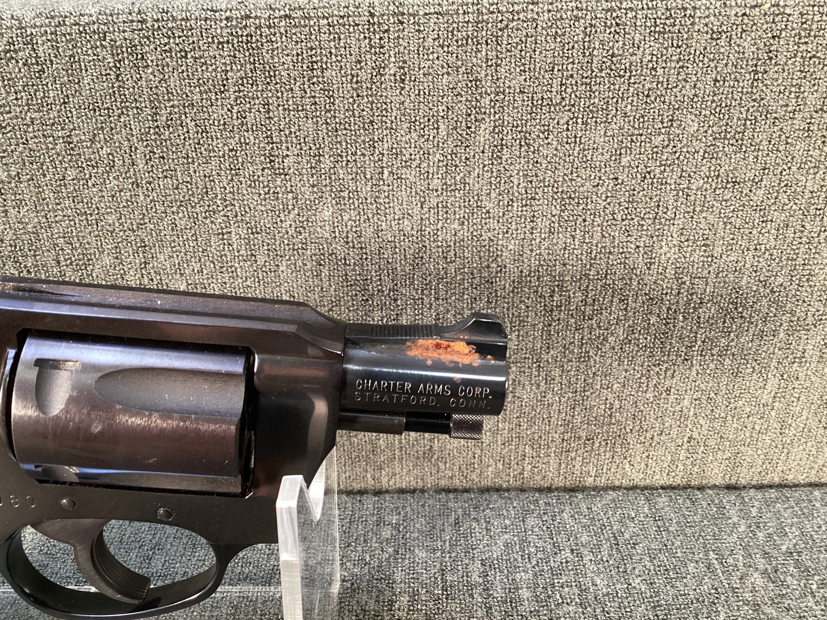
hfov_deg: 56.8
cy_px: 318
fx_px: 765
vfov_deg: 44.2
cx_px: 403
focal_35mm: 32
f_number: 2.4
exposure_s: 1/60
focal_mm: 3.3
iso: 250
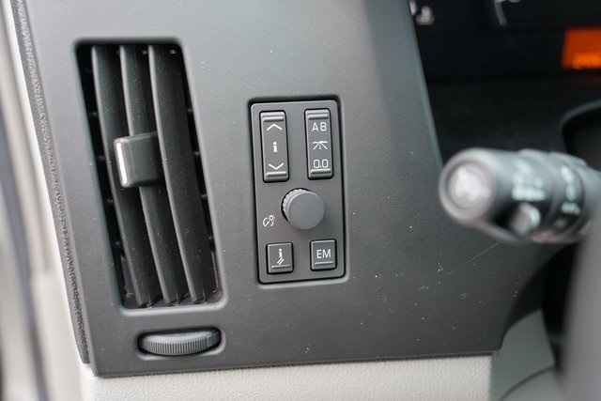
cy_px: 200
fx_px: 835
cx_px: 300
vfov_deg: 27.0
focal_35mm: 50
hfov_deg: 39.6
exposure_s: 1/60
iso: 500
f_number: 4
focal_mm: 50
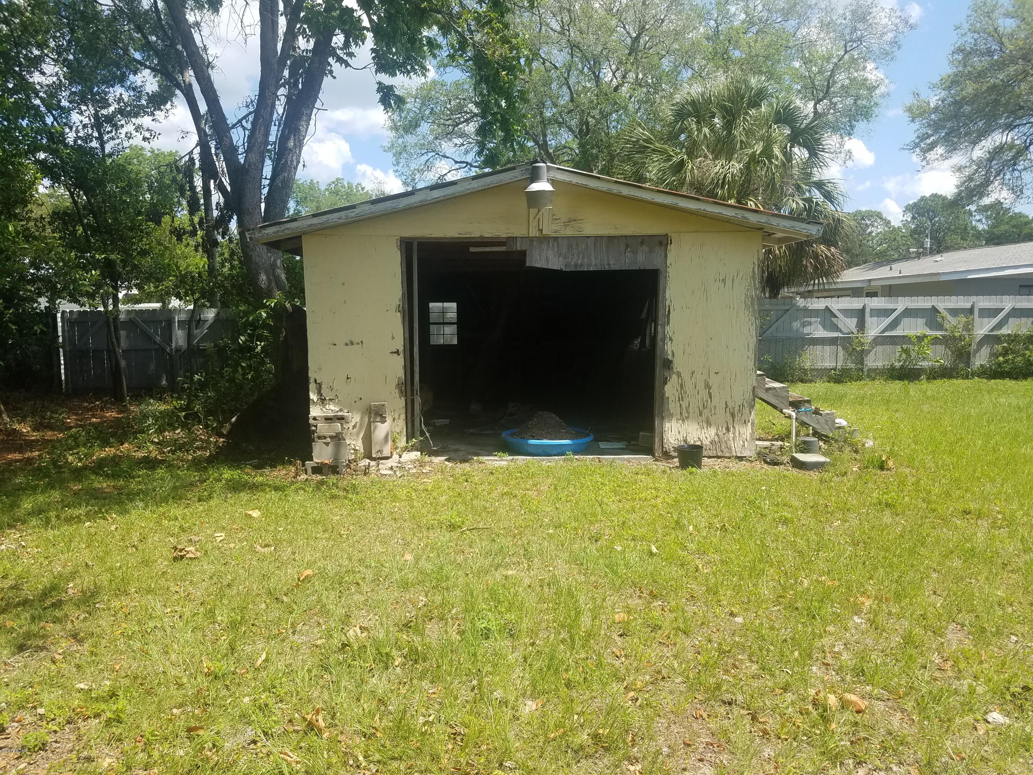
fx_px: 776
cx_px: 516
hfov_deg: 67.3
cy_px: 388
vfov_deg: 53.1
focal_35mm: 26
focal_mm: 4.2
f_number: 1.7
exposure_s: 1/1516
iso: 50
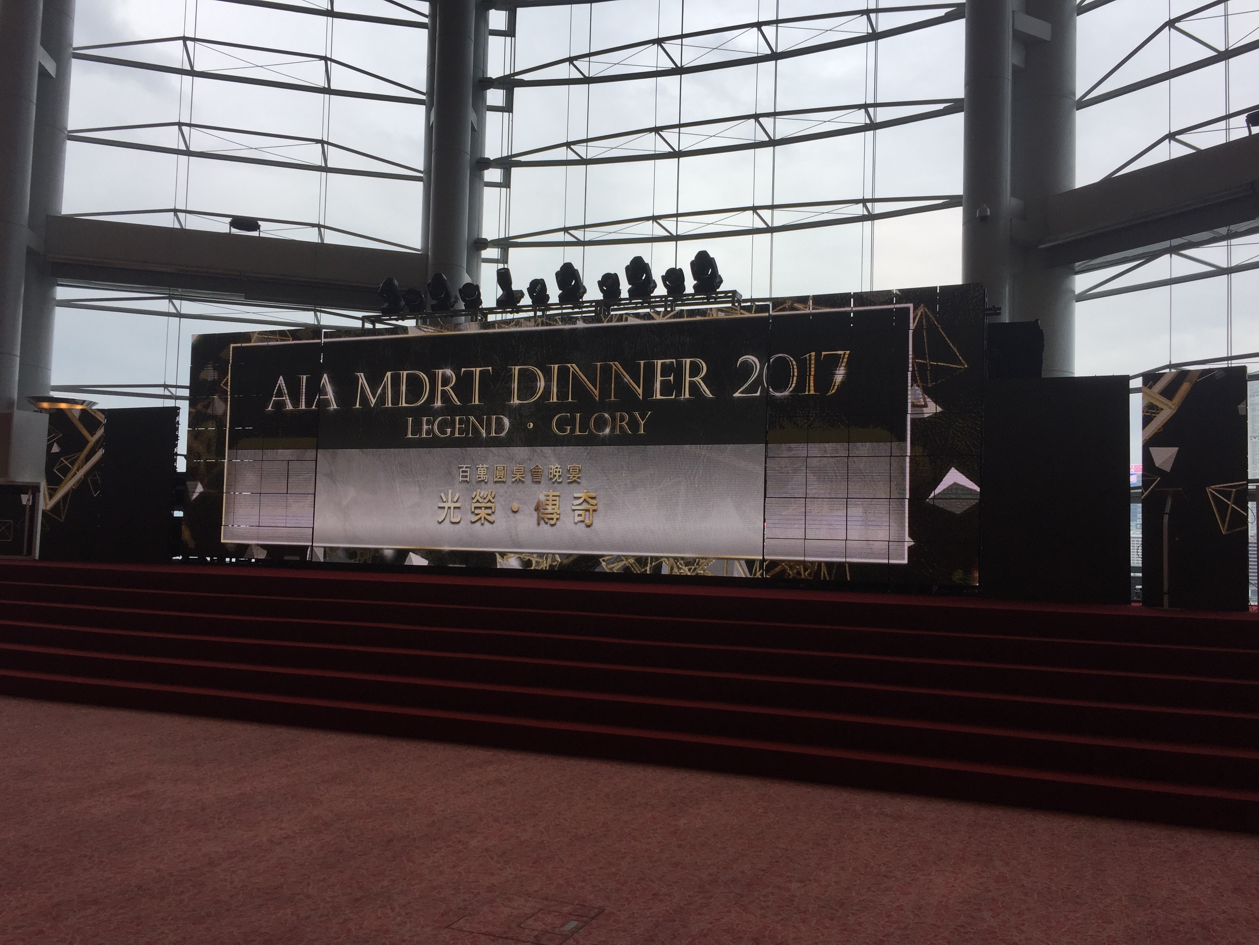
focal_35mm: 29
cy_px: 472
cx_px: 630
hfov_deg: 61.7
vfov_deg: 48.2
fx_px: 1055
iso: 32
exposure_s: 1/507
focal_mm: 4.15
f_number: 2.2
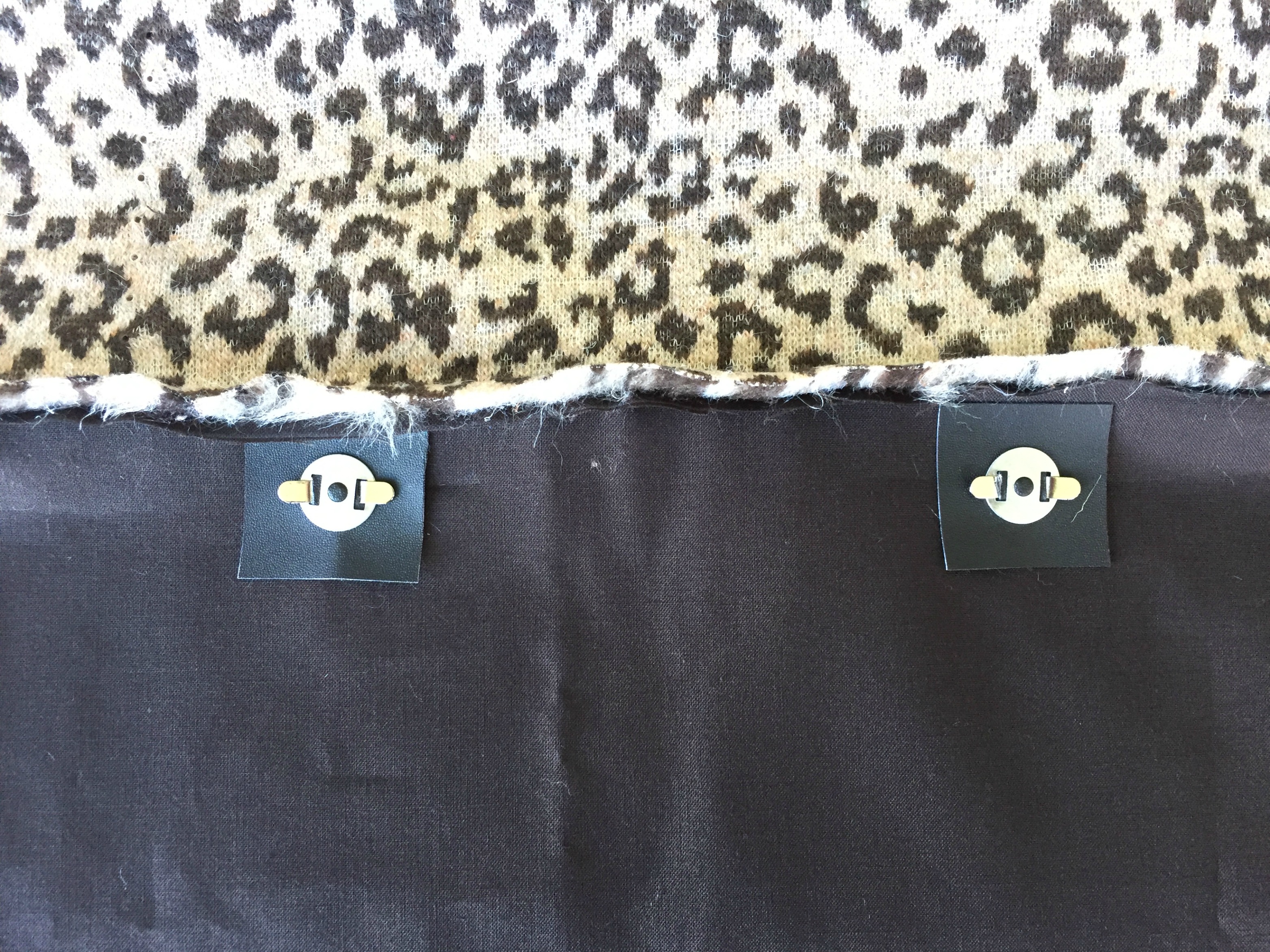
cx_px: 635
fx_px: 1064
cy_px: 476
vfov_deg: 48.2
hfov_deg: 61.7
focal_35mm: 29
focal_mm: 4.15
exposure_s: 1/30
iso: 200
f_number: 2.2
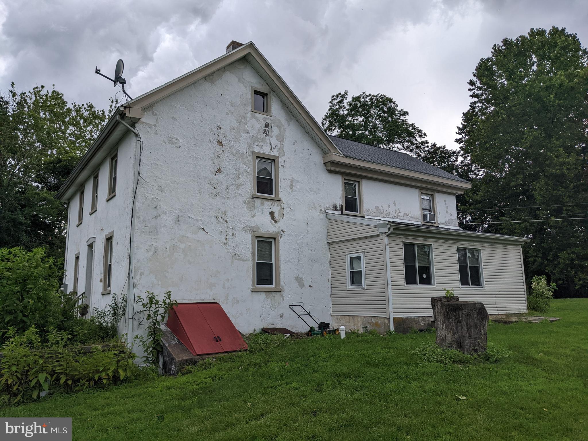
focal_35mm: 27
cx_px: 294
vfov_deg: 51.4
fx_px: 459
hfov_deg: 65.3
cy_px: 220
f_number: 1.73
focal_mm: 4.38
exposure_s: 1/468
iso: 57
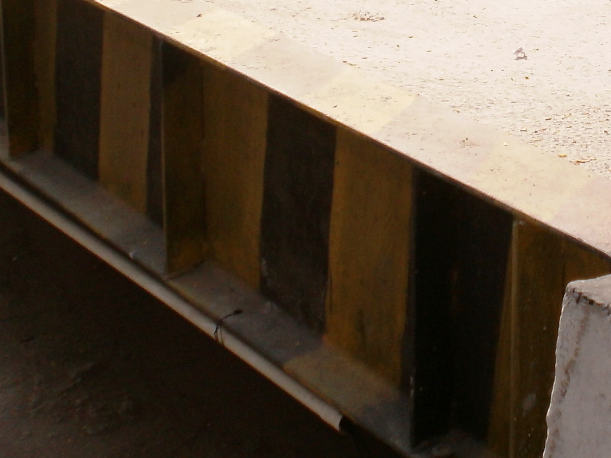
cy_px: -57
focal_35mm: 95
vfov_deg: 15.1
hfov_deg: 20.5
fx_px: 1677
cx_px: 470
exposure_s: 1/500
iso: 100
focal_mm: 6.3
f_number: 4.6
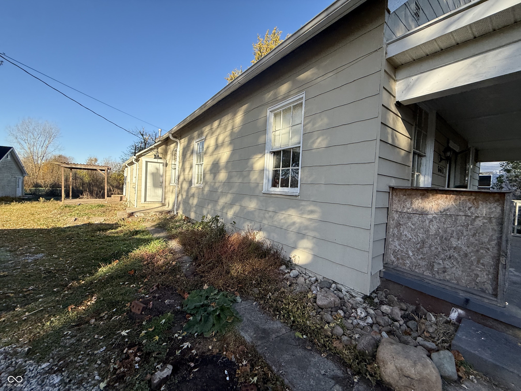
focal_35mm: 14
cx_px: 260
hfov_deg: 102.1
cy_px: 196
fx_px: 211
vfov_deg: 85.7
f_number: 2.2
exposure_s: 1/638
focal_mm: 2.22
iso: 50
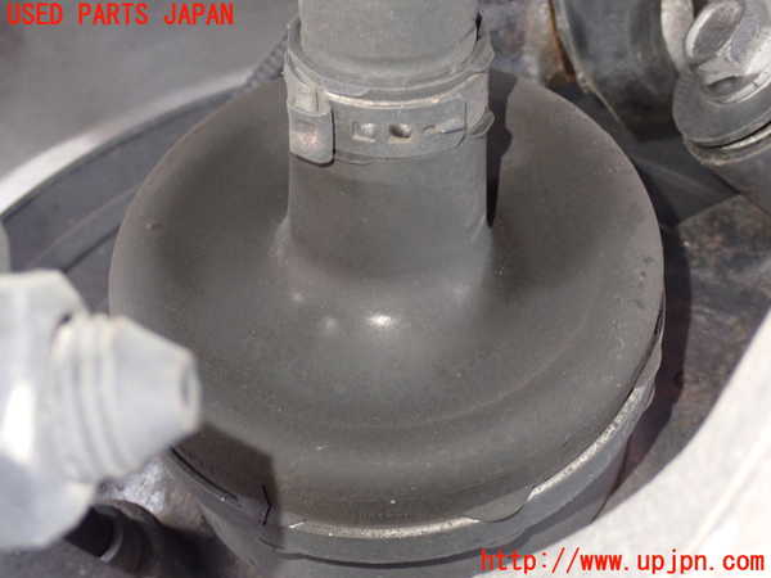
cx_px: 386
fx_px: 1203
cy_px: 289
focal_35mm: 54
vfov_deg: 27.0
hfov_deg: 35.5
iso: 800
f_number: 3.3
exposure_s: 1/13
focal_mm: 9.65
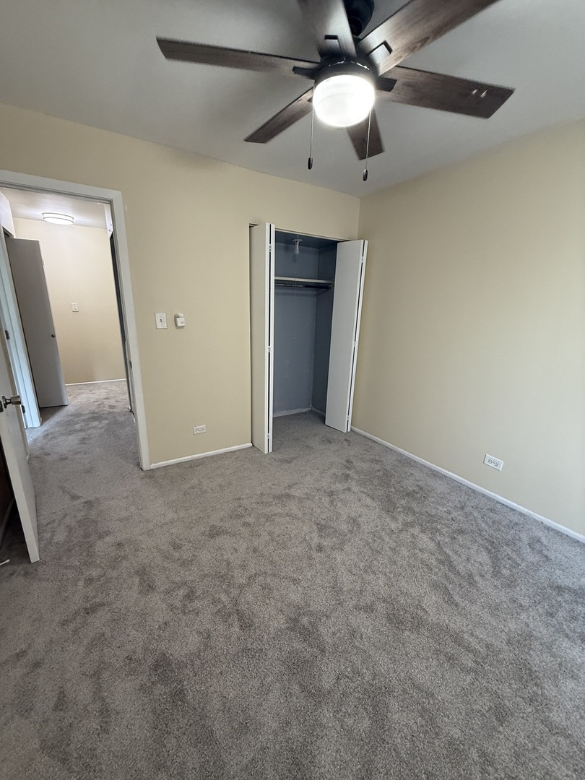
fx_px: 315
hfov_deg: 85.7
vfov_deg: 102.1
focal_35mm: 14
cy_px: 390
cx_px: 292
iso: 250
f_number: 2.2
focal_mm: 2.22
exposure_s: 1/60
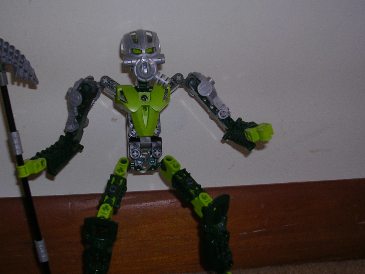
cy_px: 135
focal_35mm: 52
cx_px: 145
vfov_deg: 28.0
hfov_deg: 36.7
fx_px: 548
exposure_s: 1/60.1
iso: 50
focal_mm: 5.8
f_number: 2.8
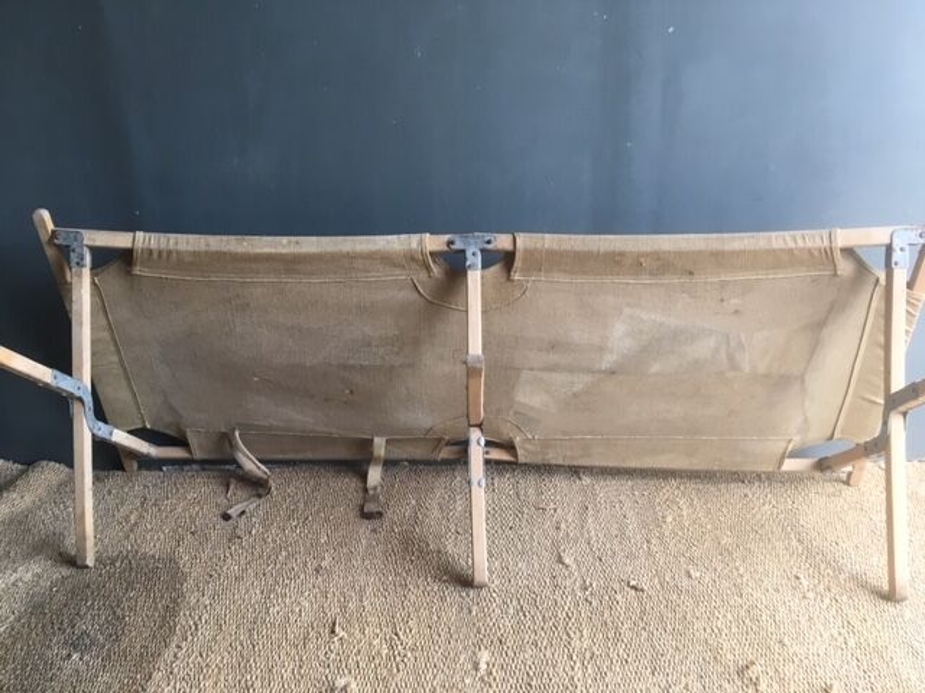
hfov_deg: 61.7
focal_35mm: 29
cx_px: 462
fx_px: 775
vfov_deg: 48.2
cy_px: 346
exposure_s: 1/33
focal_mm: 4.15
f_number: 2.2
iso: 32
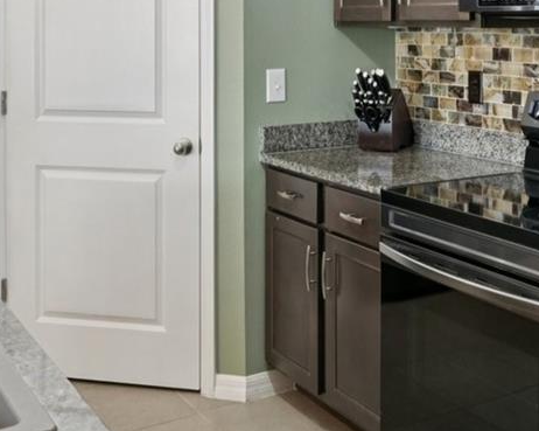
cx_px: 329
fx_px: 855
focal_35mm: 54
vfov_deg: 27.2
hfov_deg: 34.8
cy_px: 34
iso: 400
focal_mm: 16.5
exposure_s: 1/6
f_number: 8
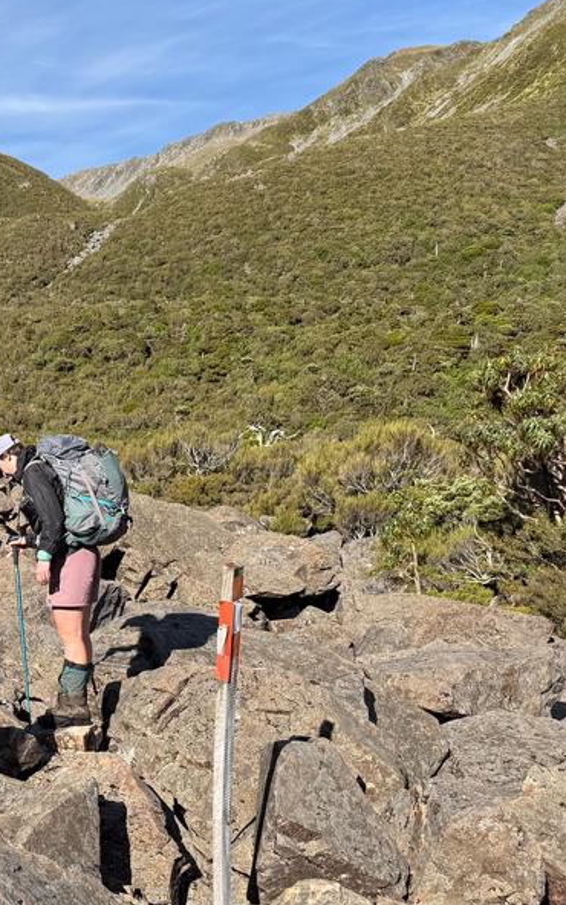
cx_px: -162
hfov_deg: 25.4
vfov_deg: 45.0
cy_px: 546
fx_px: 1086
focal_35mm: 44
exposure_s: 1/3145
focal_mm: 6.76
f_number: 1.78
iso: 80
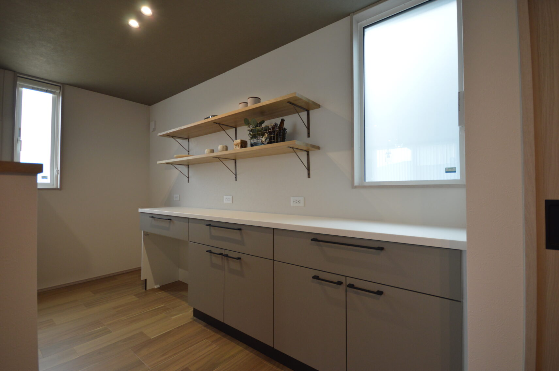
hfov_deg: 100.4
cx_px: 280
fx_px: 233
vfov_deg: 77.2
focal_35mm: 15
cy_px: 186
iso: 400
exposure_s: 1/60
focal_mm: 10
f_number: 4
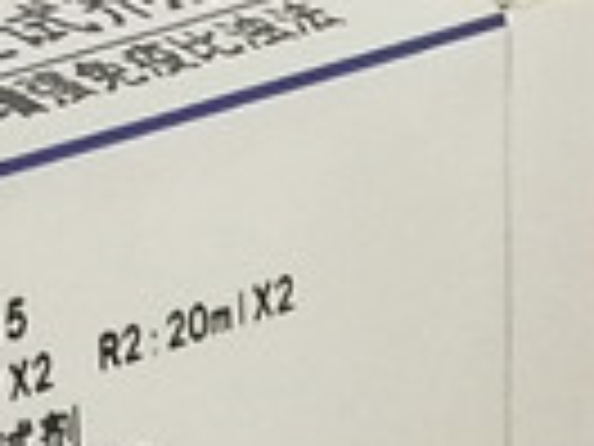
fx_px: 7035
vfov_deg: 3.6
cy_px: 1036
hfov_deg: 4.8
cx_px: 621
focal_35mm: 410
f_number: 1.8
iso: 80
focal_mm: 3.64
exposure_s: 1/33.3
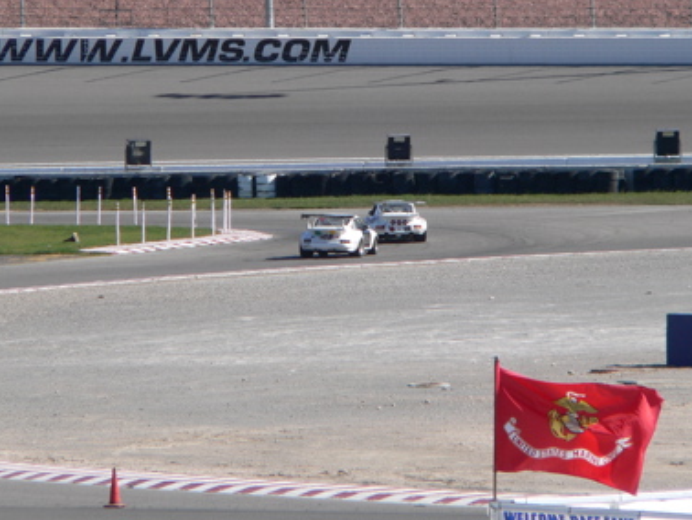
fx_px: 10962
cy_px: 205
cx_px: 368
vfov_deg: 2.7
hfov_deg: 3.6
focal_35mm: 548
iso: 80
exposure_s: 1/500
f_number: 5.2
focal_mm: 72
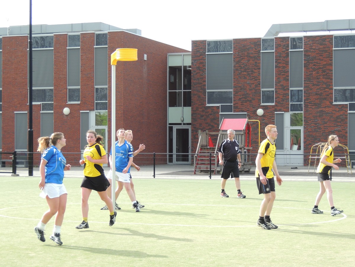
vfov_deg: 17.4
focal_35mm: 85
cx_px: 178
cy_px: 134
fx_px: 872
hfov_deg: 23.0
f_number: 4
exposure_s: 1/400
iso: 200
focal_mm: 15.1
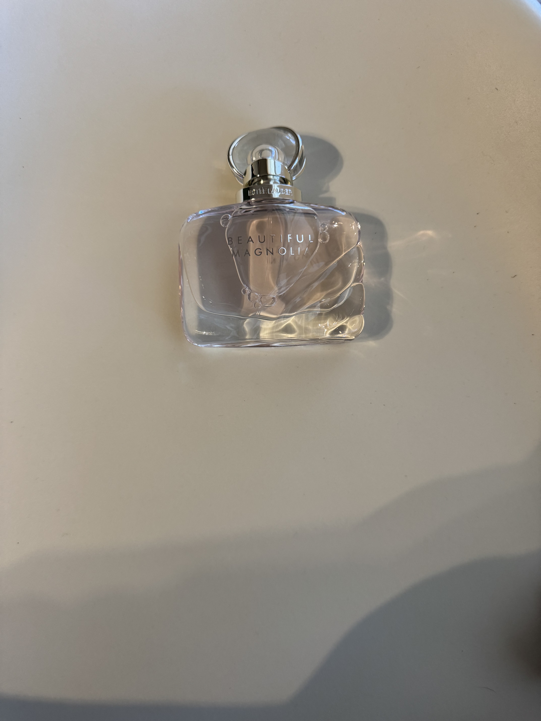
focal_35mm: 24
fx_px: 500
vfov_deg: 71.6
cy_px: 360
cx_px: 270
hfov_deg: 56.8
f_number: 1.78
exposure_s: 1/60
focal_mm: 6.76
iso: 250
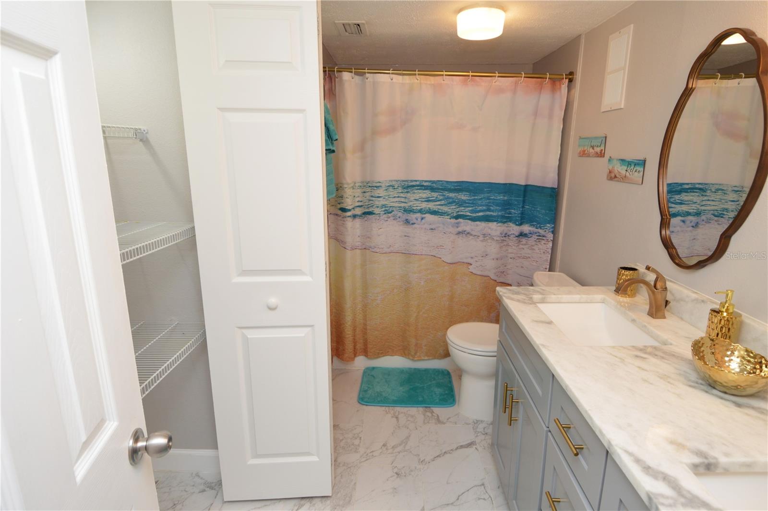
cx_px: 384
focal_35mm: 18
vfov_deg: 67.3
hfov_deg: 90.1
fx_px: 384
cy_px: 256
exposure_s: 1/80
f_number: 4.5
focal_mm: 12
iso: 400
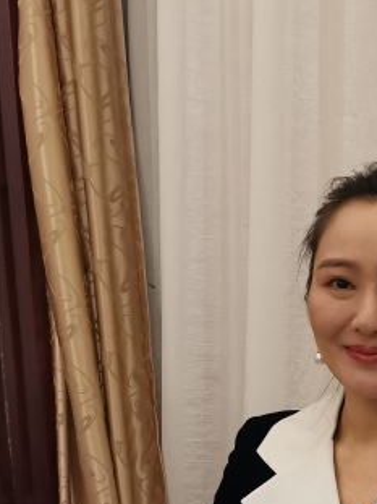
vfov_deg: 30.2
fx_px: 901
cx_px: 366
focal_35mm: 62
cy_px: 429
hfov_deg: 22.8
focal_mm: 4.75
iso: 250
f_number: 1.8
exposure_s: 1/50
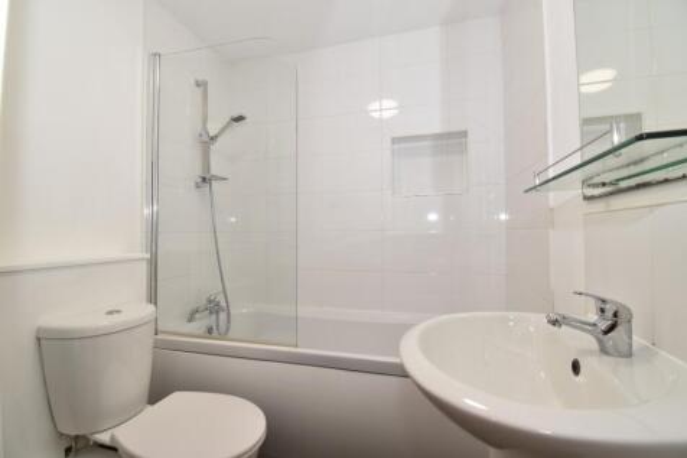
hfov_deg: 100.4
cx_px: 344
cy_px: 229
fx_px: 286
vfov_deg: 77.3
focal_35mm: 15
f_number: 9
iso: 100
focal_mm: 10
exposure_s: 1/4
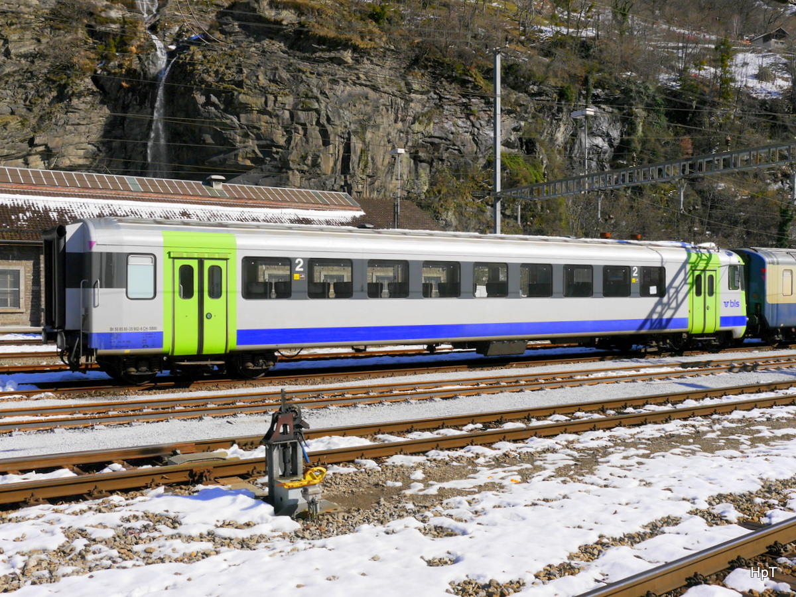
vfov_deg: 39.7
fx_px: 828
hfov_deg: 51.4
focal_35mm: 36
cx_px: 398
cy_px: 298
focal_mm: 18
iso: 160
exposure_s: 1/500
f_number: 9
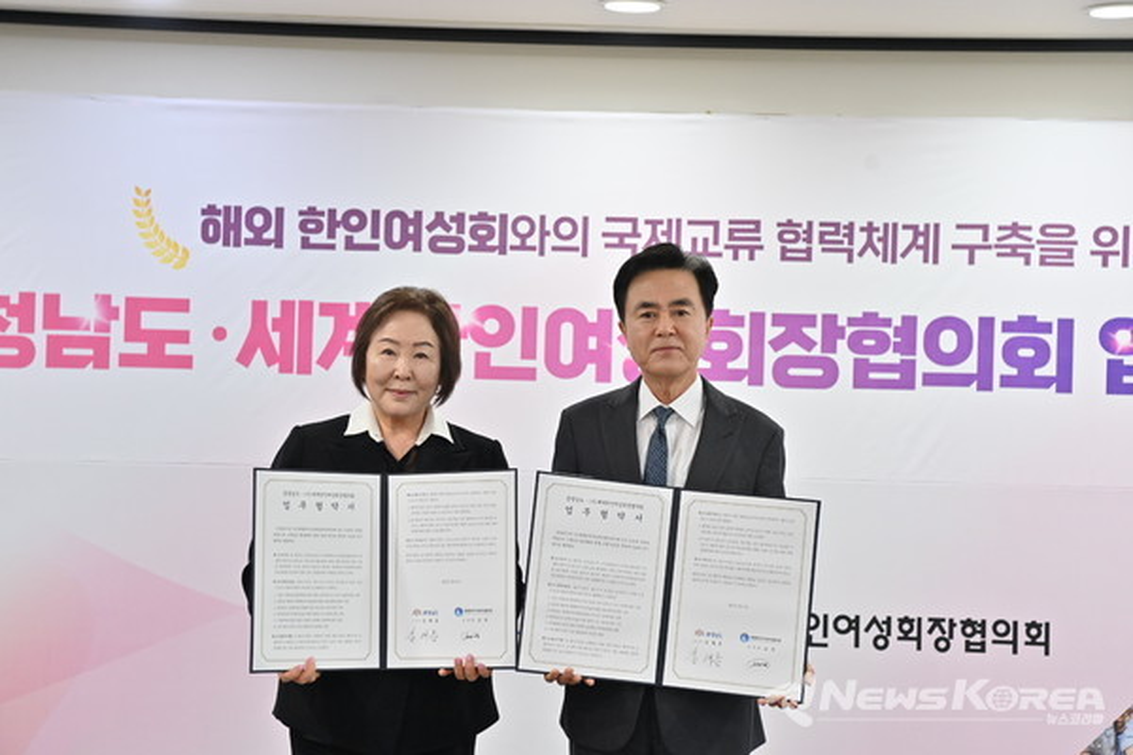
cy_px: 378
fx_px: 2203
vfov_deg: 19.5
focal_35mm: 70
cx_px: 566
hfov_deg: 28.8
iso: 1600
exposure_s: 1/250
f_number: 4.5
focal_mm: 70
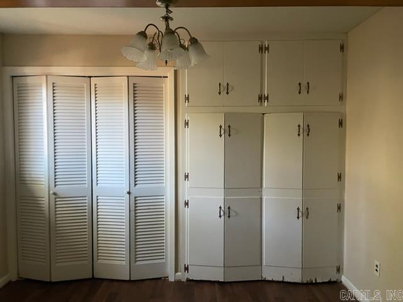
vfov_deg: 53.1
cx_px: 202
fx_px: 303
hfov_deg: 67.3
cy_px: 151
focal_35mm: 26
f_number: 1.6
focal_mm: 4.2
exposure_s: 1/58
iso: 500
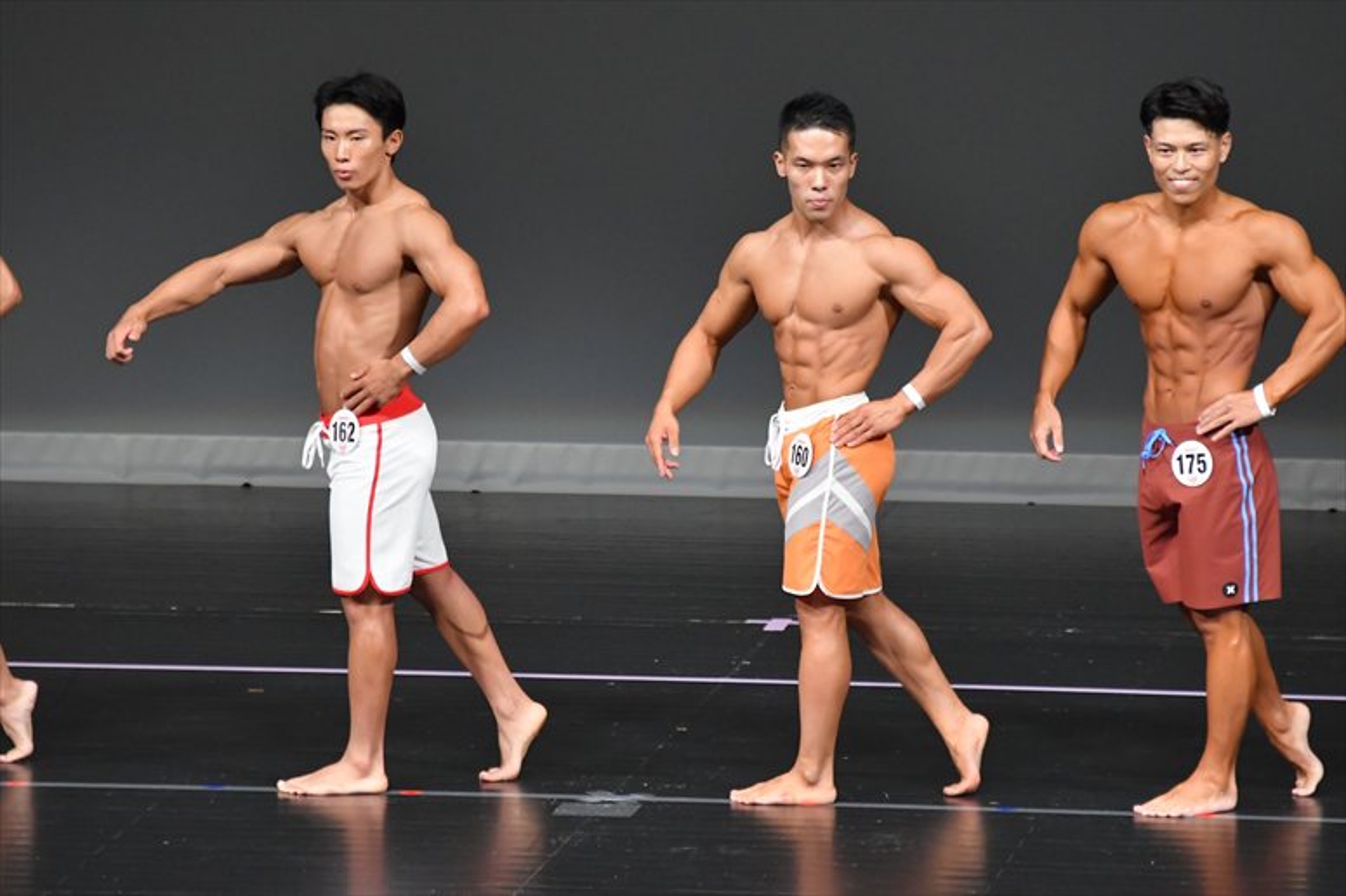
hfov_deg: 6.0
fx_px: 12893
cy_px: 448
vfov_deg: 4.0
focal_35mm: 345
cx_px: 673
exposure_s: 1/400
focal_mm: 230
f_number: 5.6
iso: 4000
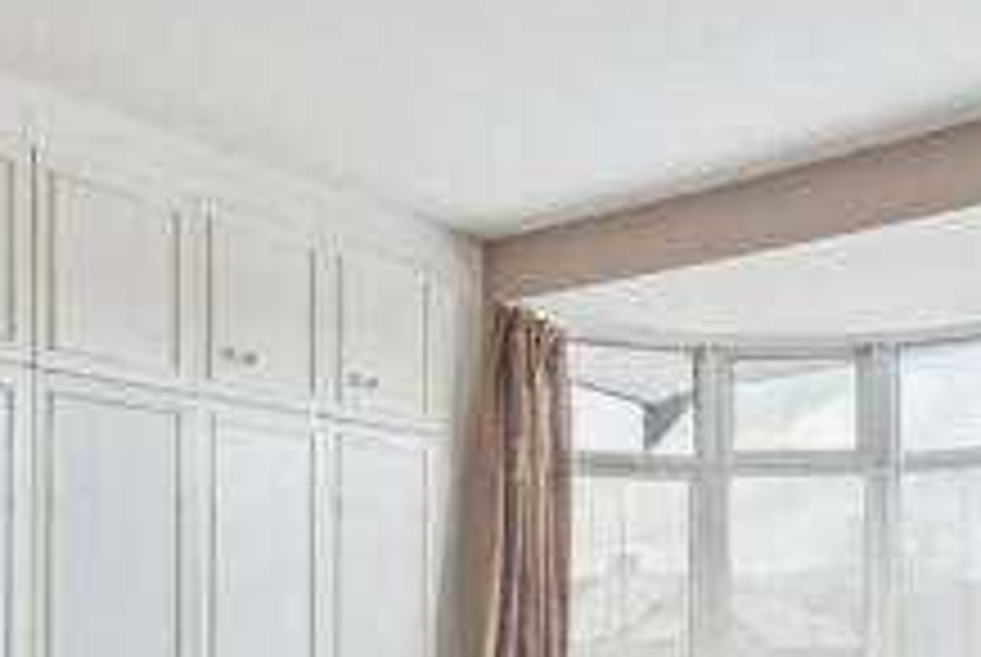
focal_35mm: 48
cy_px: 641
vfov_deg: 26.8
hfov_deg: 41.1
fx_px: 1310
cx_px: 484
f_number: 5
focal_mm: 16
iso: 320
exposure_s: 1/50
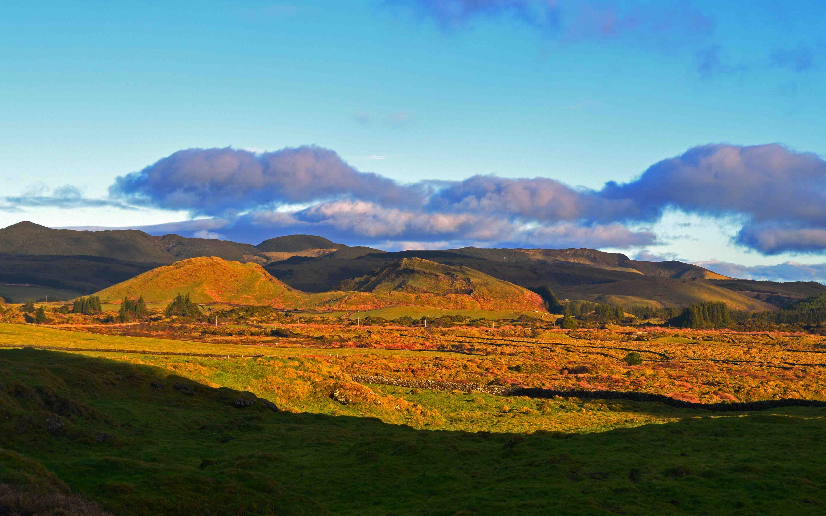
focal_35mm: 67
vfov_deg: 19.4
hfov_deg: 30.6
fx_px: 1508
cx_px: 459
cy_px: 211
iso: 200
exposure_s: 1/320
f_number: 10
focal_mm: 38
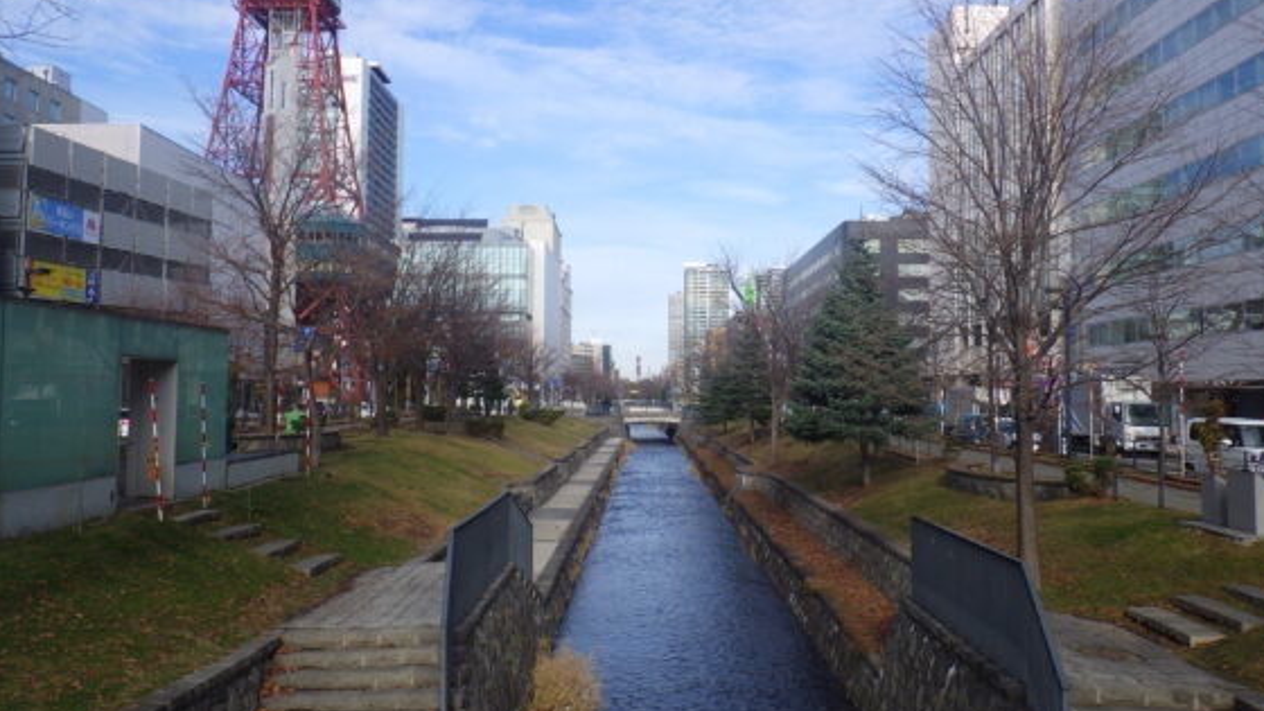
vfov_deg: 37.8
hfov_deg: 62.6
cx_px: 638
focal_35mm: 31
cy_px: 358
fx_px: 1039
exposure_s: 1/640
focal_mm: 5
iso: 125
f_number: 4.2
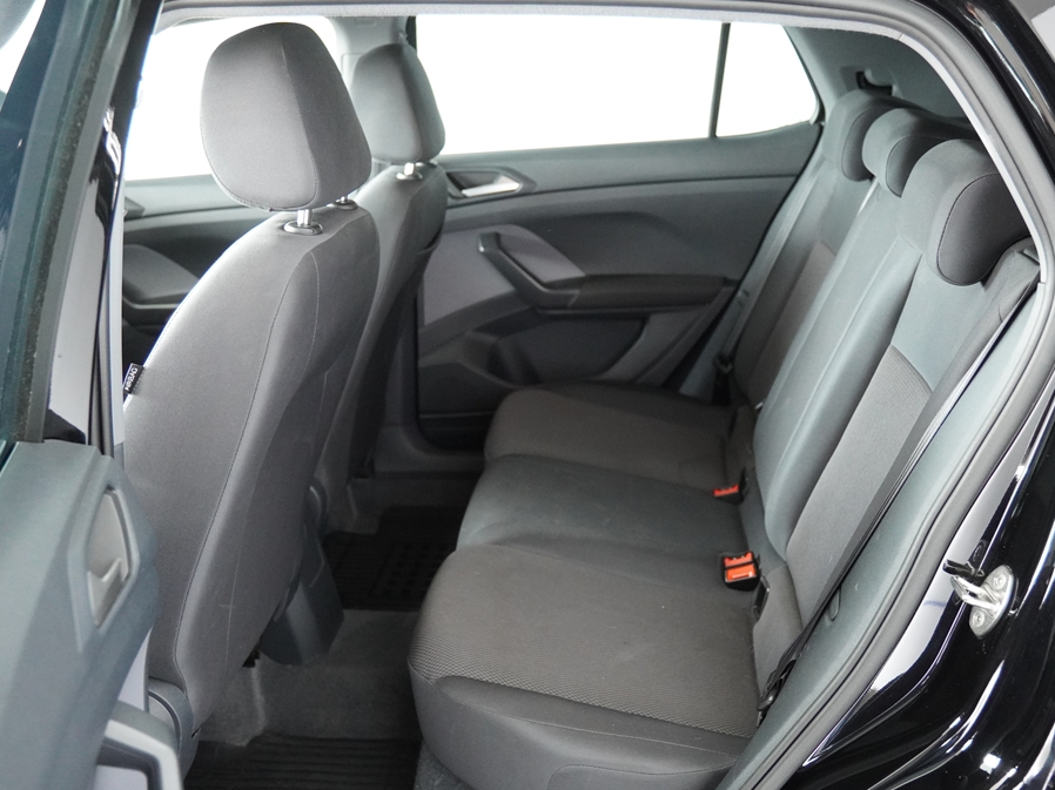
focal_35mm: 35
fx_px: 1053
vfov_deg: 41.2
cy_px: 393
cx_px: 556
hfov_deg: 53.2
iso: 3200
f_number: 2.8
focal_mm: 21
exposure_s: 1/160
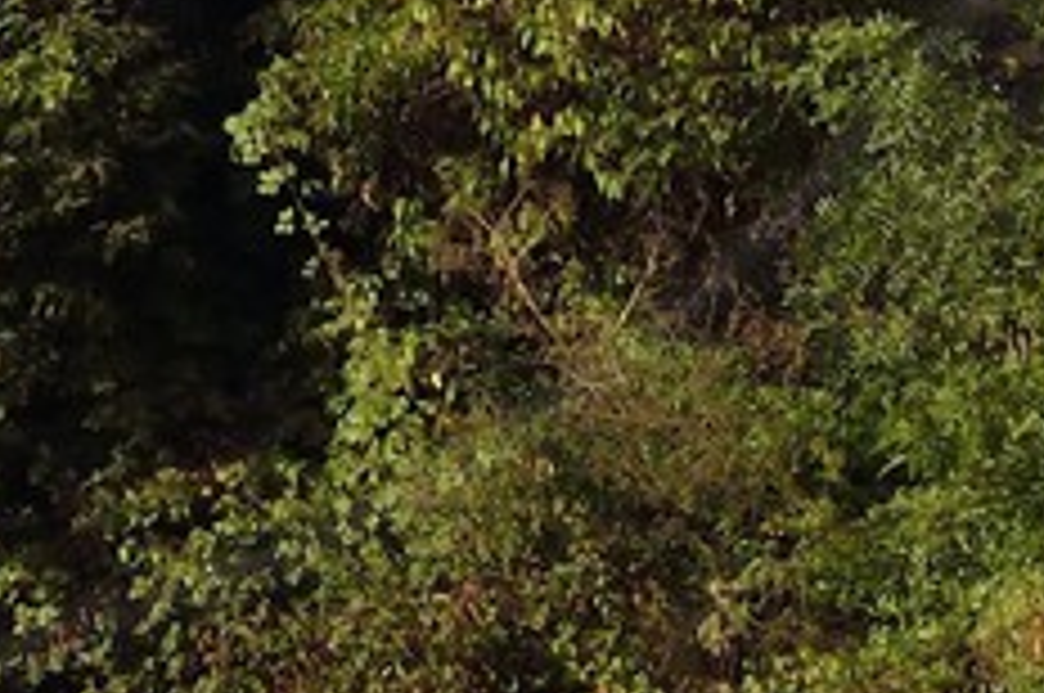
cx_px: -400
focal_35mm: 221
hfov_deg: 9.1
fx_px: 6400
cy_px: -954
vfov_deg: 6.0
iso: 200
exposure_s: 1/200
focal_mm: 32
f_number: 11
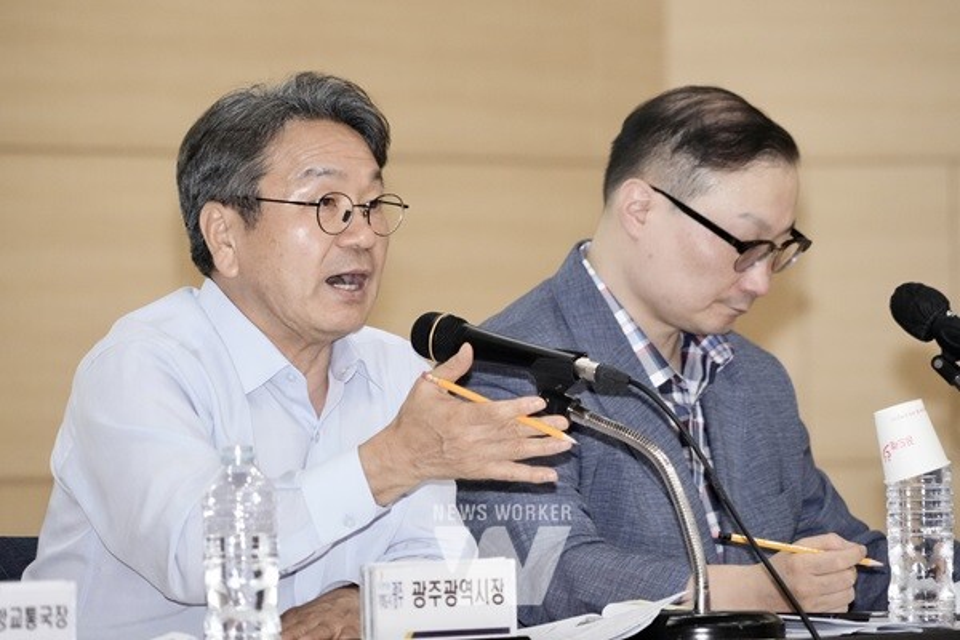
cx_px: 480
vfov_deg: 5.7
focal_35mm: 240
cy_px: 320
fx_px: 6399
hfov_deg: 8.6
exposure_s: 1/125
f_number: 6.3
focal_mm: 240
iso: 5000
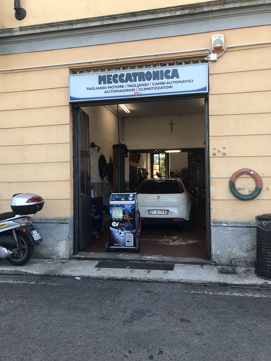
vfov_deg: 63.4
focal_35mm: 28
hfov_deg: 49.7
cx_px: 136
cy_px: 180
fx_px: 292
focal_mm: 3.99
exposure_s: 1/100
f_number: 1.8
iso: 25
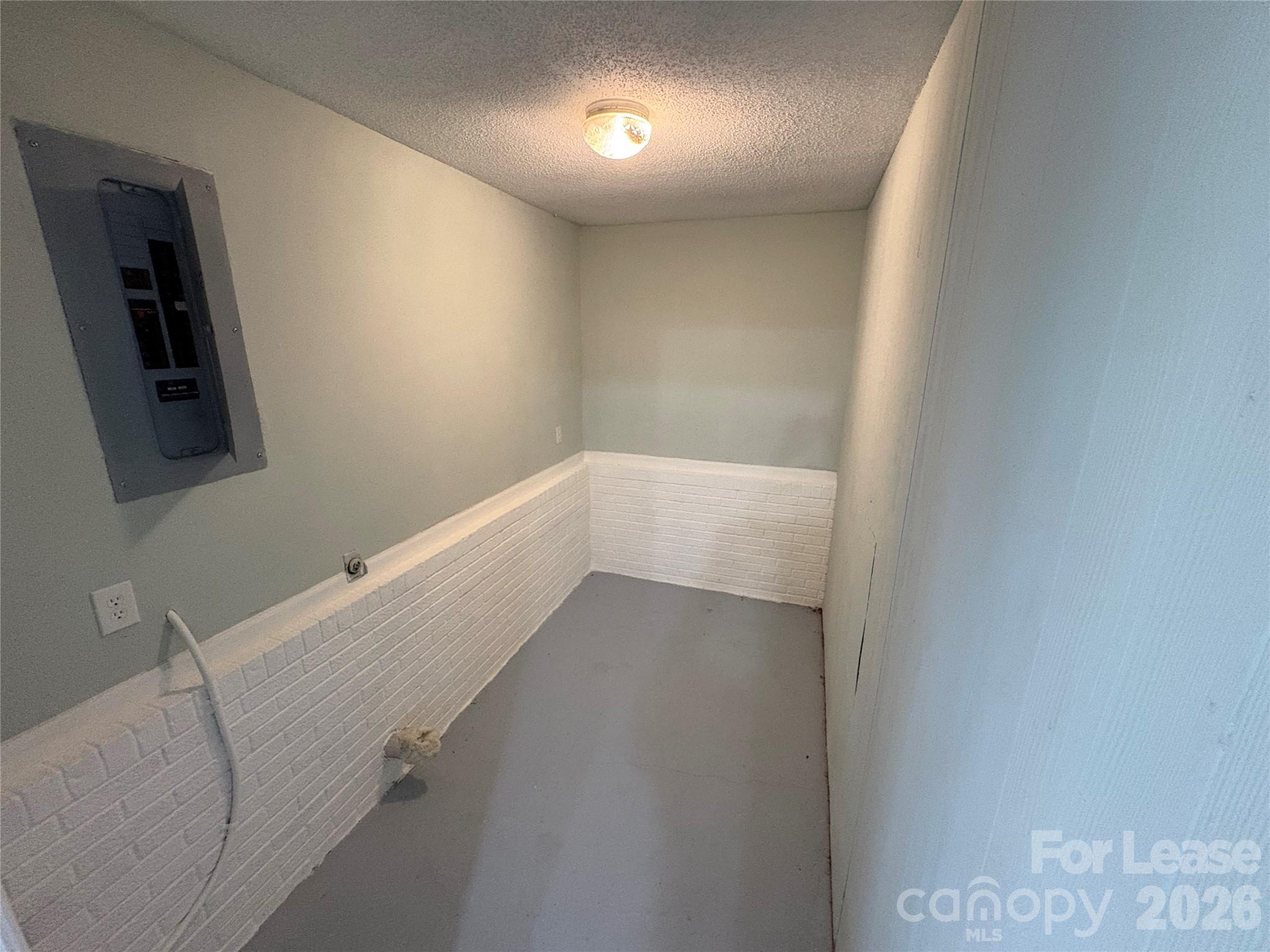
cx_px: 635
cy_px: 476
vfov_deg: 85.7
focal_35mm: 14
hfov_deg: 102.1
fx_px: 514
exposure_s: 1/60
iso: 640
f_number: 2.2
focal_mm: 2.22
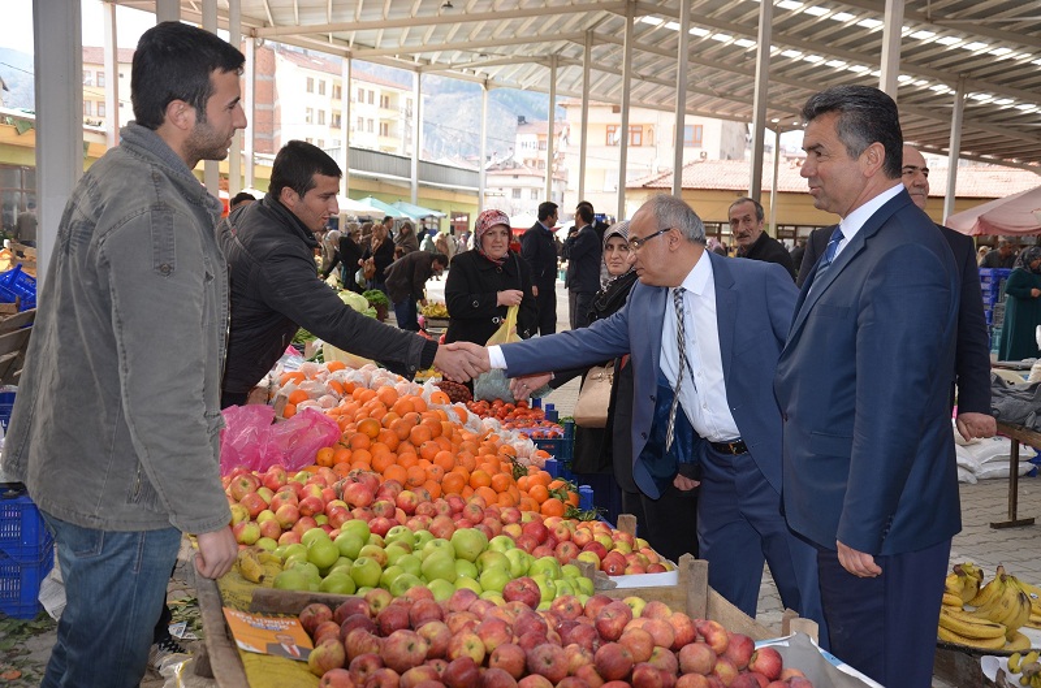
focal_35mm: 42
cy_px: 344
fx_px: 1211
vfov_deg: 31.7
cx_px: 520
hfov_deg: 46.5
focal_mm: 28
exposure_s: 1/200
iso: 180
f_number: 4
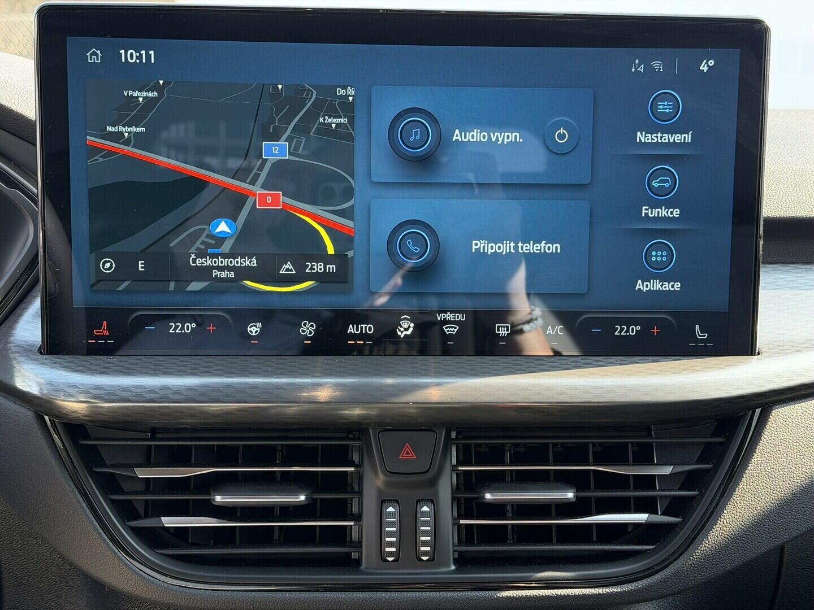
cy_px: 305
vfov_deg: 30.3
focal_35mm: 48
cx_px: 407
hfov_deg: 39.7
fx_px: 1129
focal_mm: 6.76
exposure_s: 1/113
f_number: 1.78
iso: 100
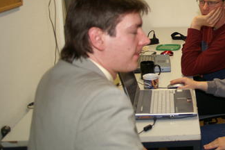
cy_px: 33
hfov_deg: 29.2
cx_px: 220
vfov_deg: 20.7
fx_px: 406
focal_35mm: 65
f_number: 4
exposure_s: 1/60
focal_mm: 22
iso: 100
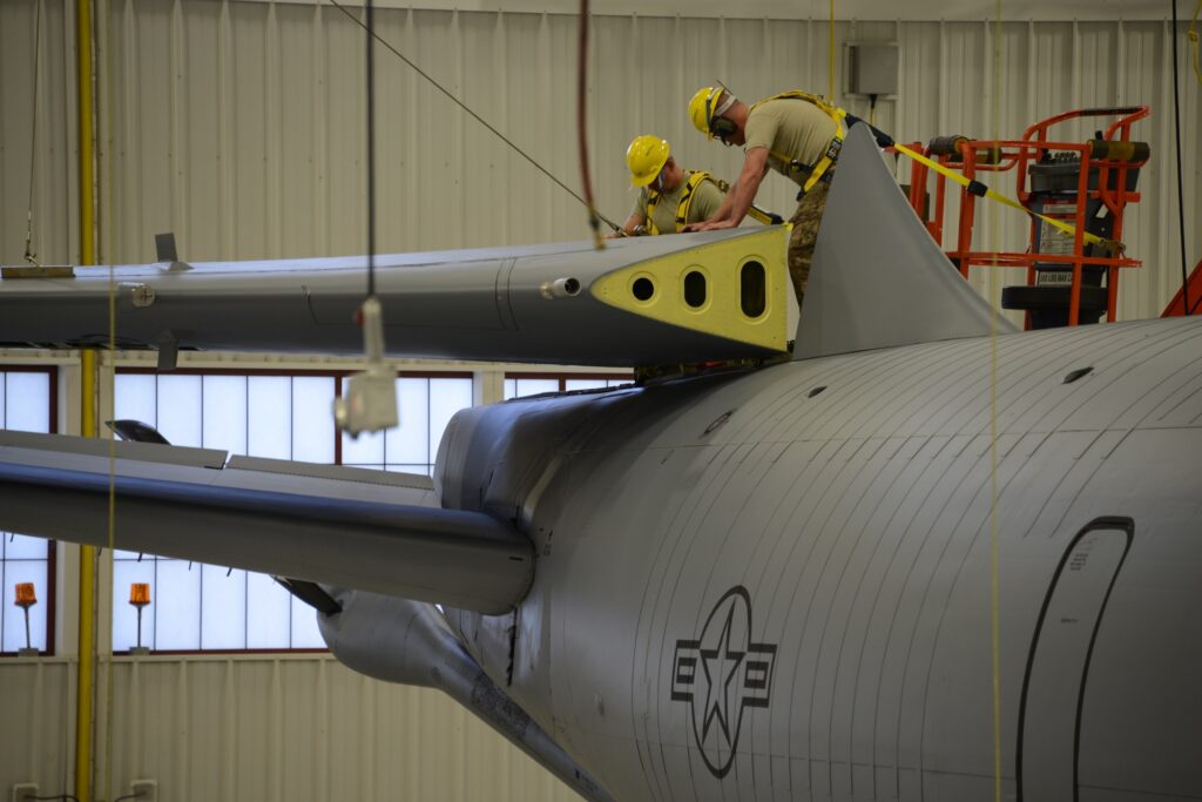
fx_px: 7680
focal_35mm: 230
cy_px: 401
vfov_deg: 6.0
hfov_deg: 8.9
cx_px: 601
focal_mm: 230
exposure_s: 1/15
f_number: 5.6
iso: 400
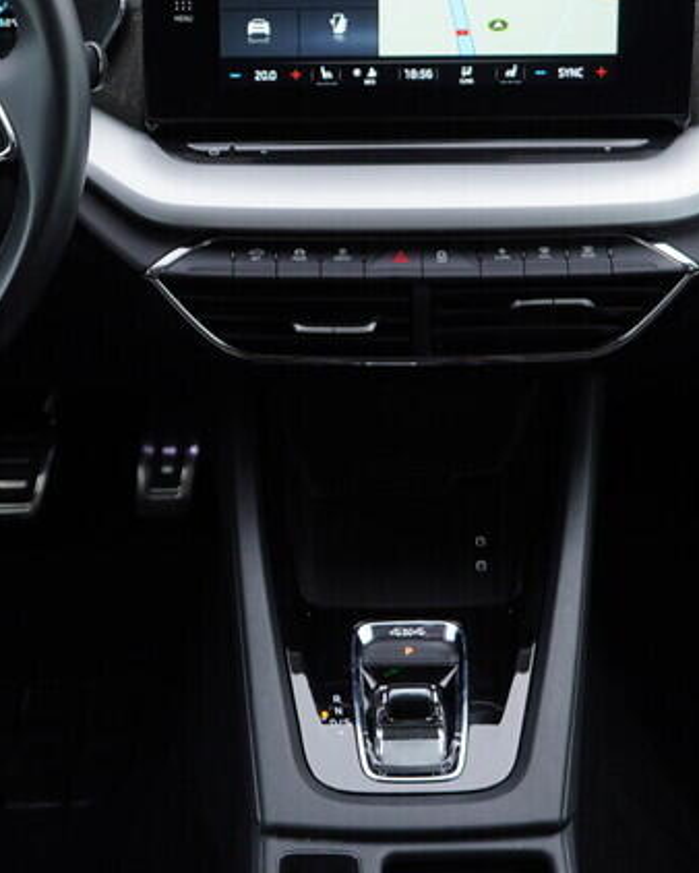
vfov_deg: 23.1
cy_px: 274
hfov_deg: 18.7
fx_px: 2119
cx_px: 294
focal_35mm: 82
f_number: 3.2
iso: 125
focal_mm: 24
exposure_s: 1/50
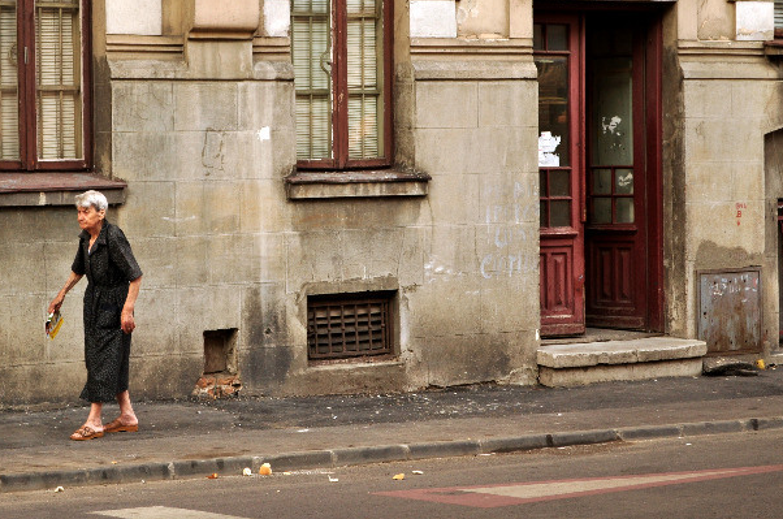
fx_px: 2381
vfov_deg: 12.4
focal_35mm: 110
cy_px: 207
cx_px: 285
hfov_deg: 18.6
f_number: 5.6
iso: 250
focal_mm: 55
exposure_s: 1/250
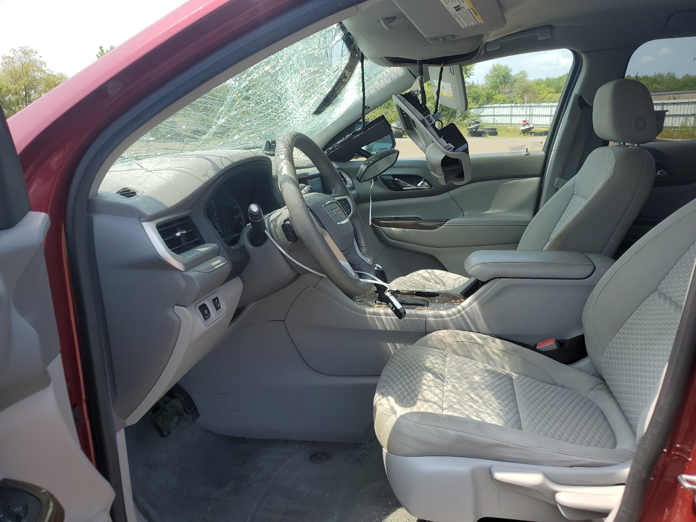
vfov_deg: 53.1
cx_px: 348
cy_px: 261
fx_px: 523
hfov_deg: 67.3
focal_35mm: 26
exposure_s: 1/1250
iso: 50
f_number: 1.5
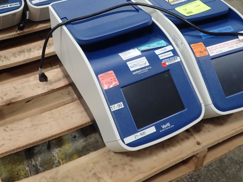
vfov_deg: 31.1
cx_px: 111
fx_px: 323
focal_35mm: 46
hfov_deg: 41.2
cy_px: 51
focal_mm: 5.5
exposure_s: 1/30
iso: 320
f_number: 2.3
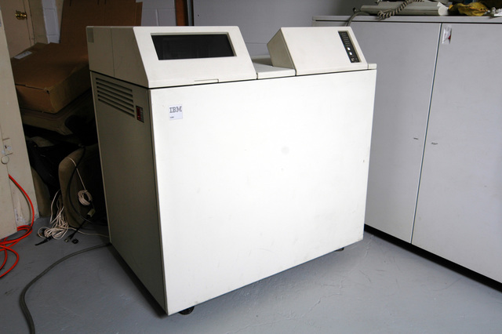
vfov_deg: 43.6
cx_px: 251
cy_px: 167
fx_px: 418
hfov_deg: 62.0
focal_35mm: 30
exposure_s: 1/2
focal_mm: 20
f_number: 5.6
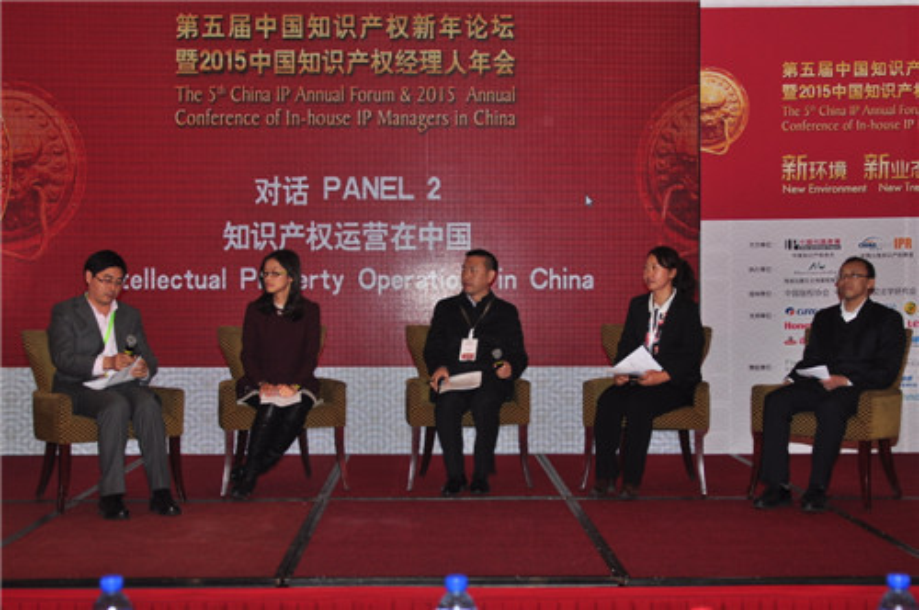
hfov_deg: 38.9
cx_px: 460
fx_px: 1300
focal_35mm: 51
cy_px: 305
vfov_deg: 26.4
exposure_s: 1/250
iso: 200
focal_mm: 34
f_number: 3.5
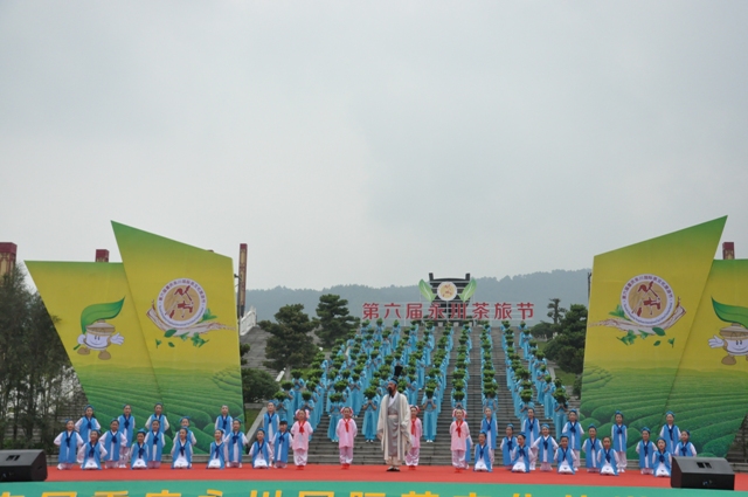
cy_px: 248
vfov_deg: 26.4
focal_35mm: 51
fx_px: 1058
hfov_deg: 38.9
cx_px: 374
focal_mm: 34
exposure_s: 1/4000
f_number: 6.3
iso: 1250
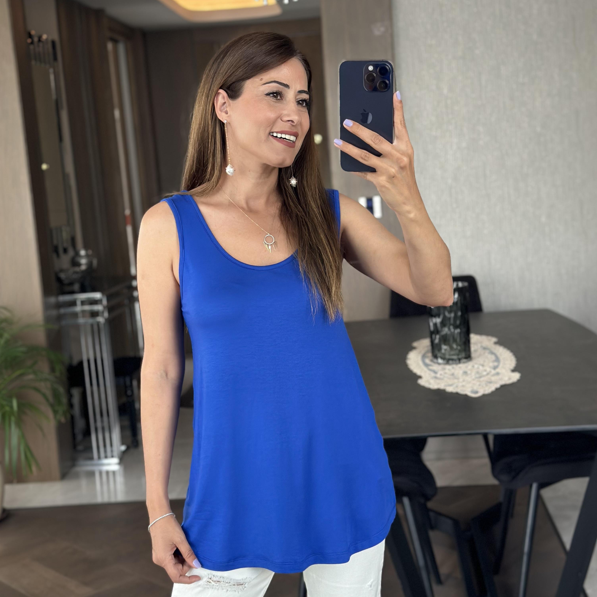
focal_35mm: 57
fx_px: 1112
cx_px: 297
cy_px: 308
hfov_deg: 30.0
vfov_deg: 30.0
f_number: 1.78
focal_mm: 6.86
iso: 160
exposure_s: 1/60
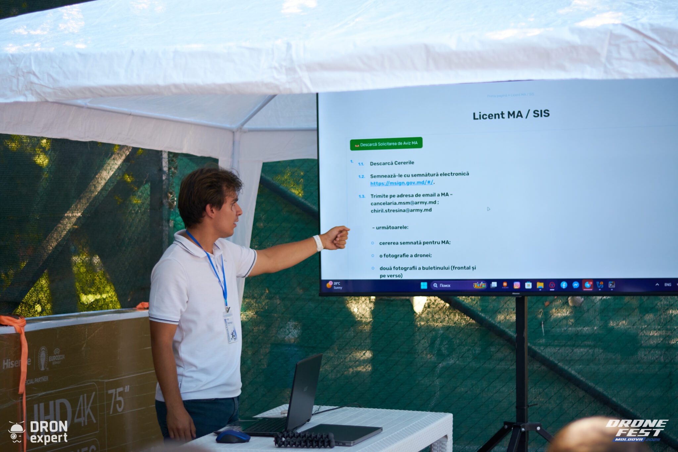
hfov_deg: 27.0
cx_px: 339
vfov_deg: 18.2
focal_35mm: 75
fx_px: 1412
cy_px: 226
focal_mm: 50
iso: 320
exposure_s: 1/1000
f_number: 1.8
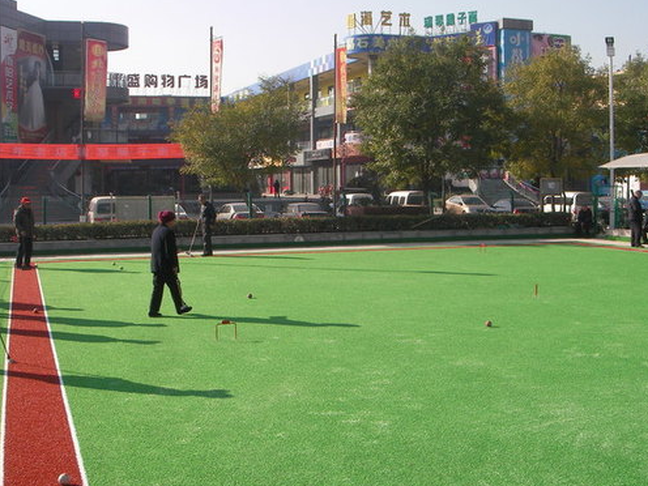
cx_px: 346
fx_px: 861
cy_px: 255
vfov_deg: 31.5
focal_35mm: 46
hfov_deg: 41.2
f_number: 6.6
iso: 50
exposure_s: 1/190
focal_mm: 6.3
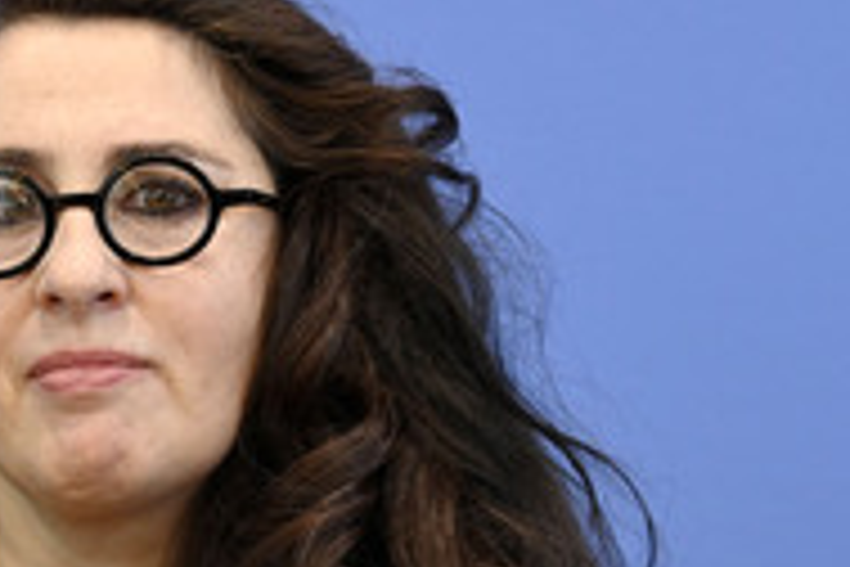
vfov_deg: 6.8
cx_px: 47
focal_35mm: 203
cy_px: 490
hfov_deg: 10.1
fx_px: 4793
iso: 4000
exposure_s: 1/500
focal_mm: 85
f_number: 4.5
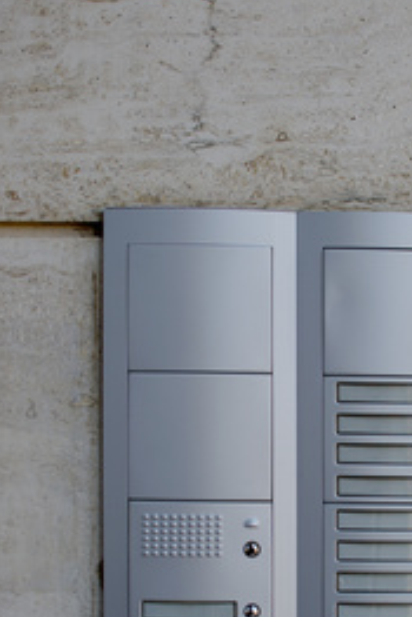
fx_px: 1454
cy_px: 450
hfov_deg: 16.1
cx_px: 288
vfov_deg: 23.7
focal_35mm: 85
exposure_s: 1/400
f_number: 2.8
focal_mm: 35
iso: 100
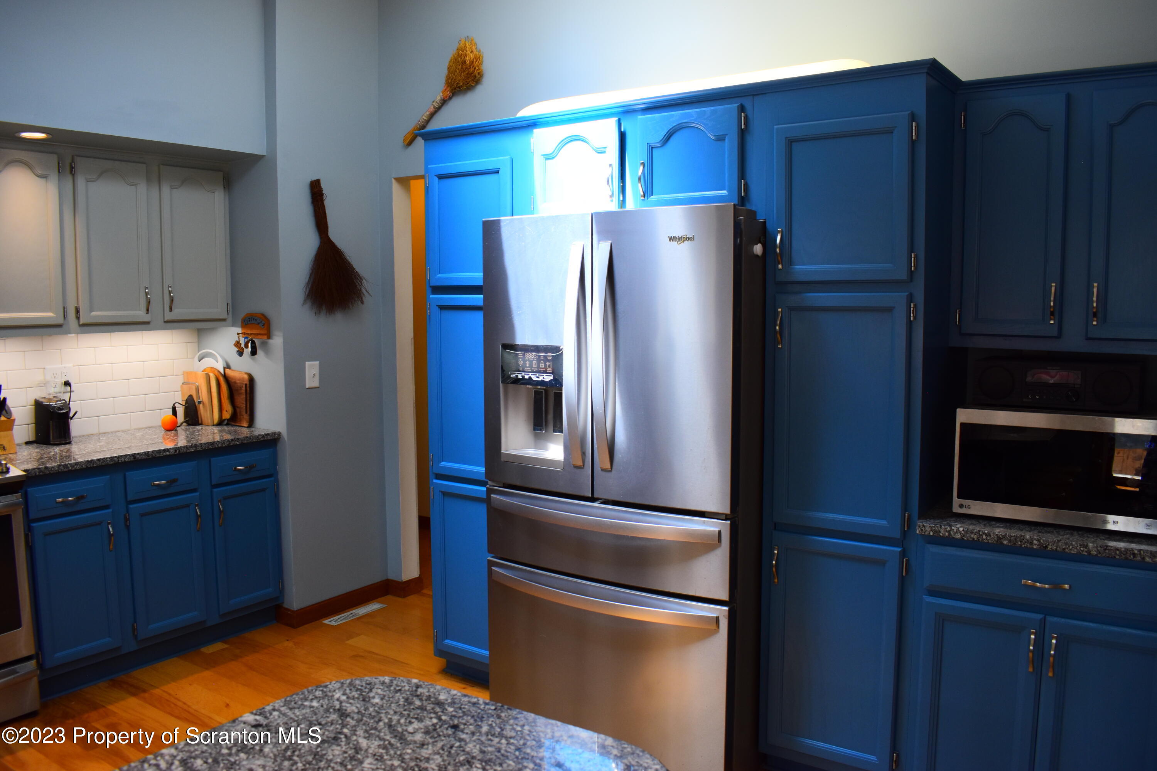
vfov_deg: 47.9
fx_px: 868
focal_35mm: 27
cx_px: 578
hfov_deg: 67.4
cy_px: 386
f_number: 5.6
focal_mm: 18
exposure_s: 1/125
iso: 400
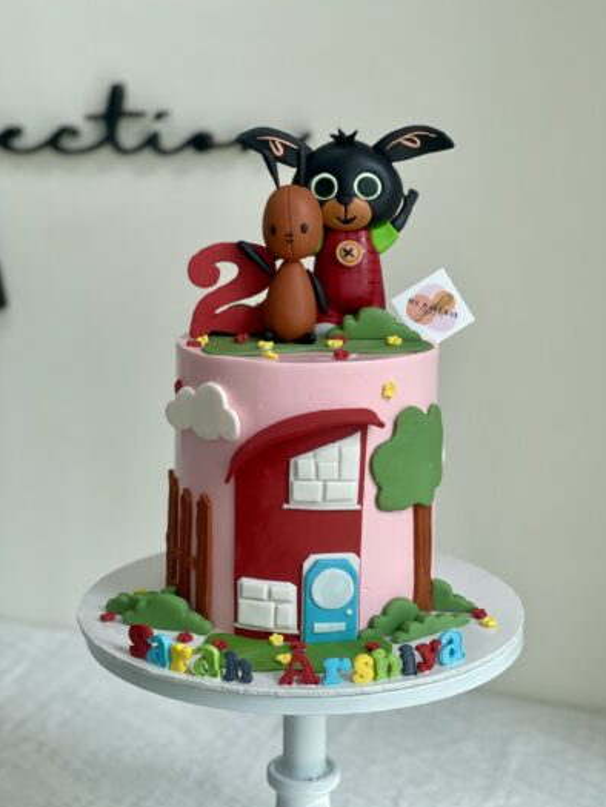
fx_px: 1517
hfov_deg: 22.6
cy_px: 404
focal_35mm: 65
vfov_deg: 29.8
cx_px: 306
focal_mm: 7.5
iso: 25
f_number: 2.2
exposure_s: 1/121
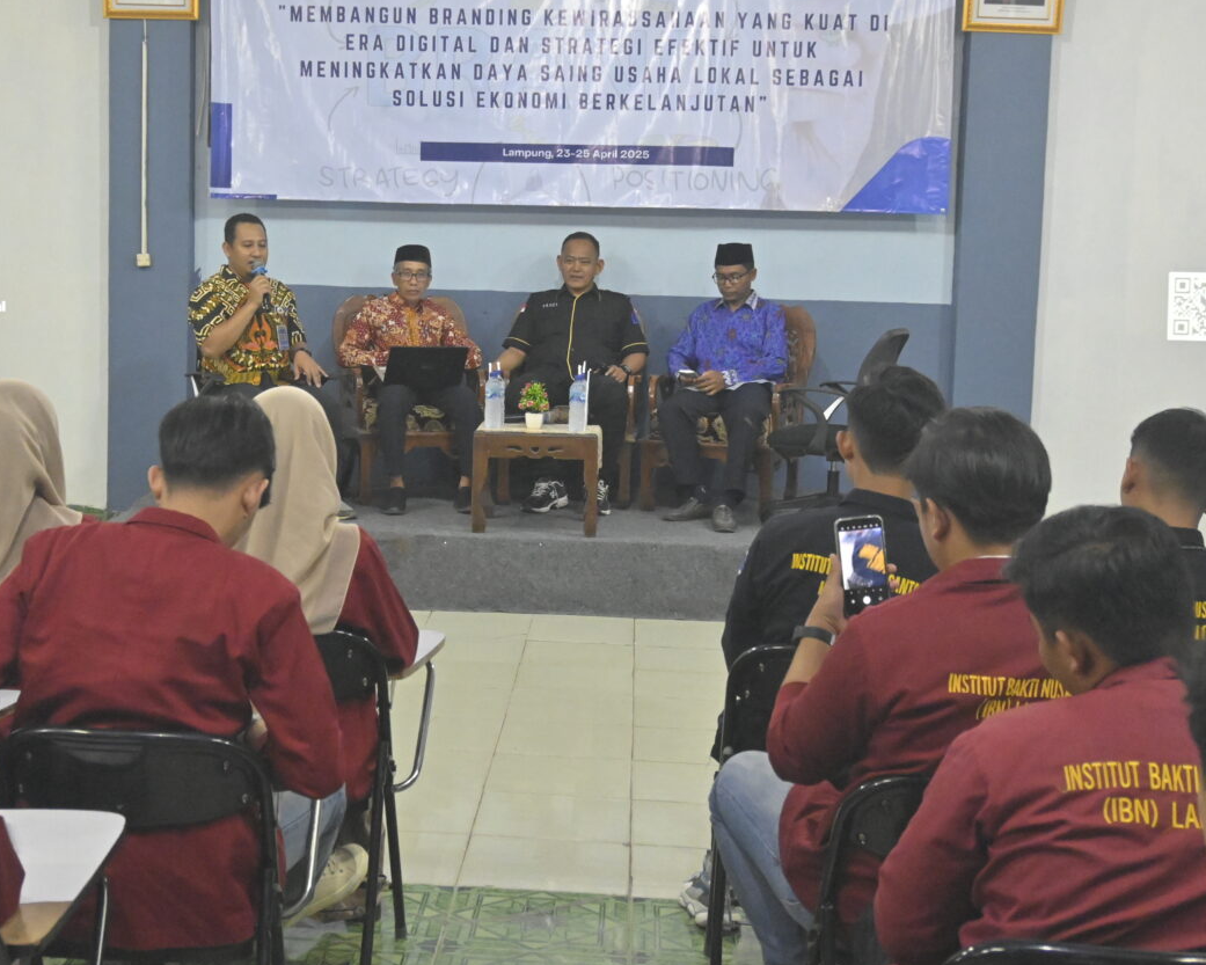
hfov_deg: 34.6
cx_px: 492
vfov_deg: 28.1
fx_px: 1928
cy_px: 449
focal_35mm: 54
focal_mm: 26
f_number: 4.5
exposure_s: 1/100
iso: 5000
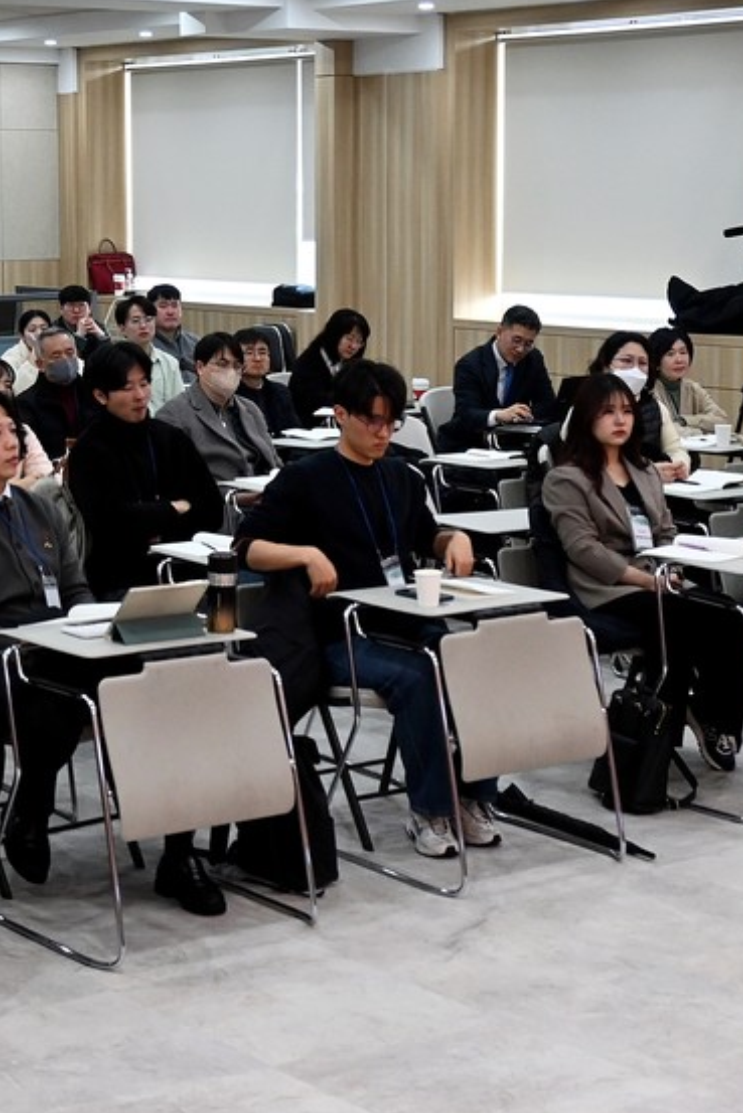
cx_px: 189
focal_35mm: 75
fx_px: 2307
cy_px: 436
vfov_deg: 27.1
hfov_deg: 18.2
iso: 900
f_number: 4
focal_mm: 21.5
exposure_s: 1/125
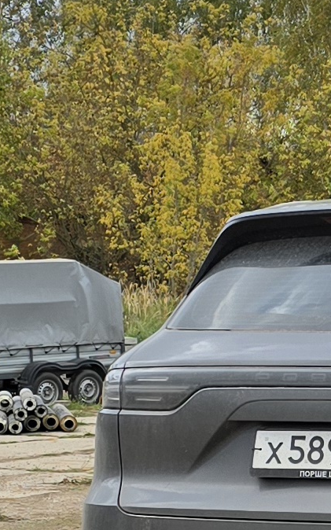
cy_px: 405
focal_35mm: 57
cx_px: 465
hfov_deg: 20.2
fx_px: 823
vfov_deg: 34.8
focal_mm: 6.3
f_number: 1.7
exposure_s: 1/526
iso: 12
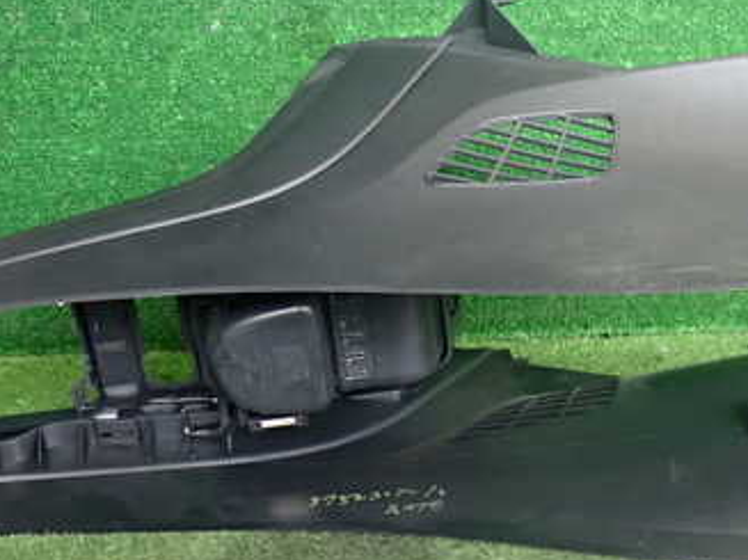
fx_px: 1188
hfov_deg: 34.9
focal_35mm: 55
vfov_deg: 26.5
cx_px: 391
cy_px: 229
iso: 200
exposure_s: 1/60
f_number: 2.3
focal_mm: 5.4
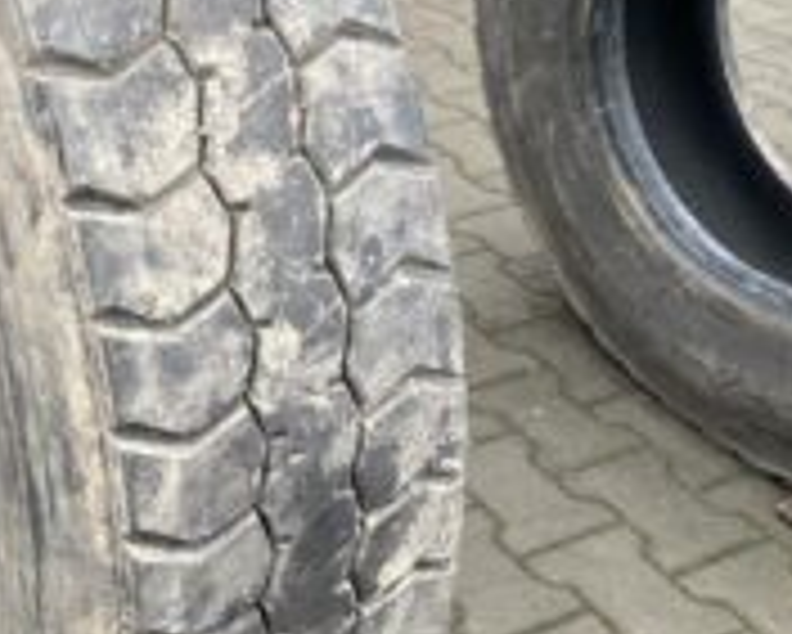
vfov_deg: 24.6
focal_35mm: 62
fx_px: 1454
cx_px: 122
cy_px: 259
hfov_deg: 29.5
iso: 80
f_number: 1.8
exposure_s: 1/121
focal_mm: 4.25
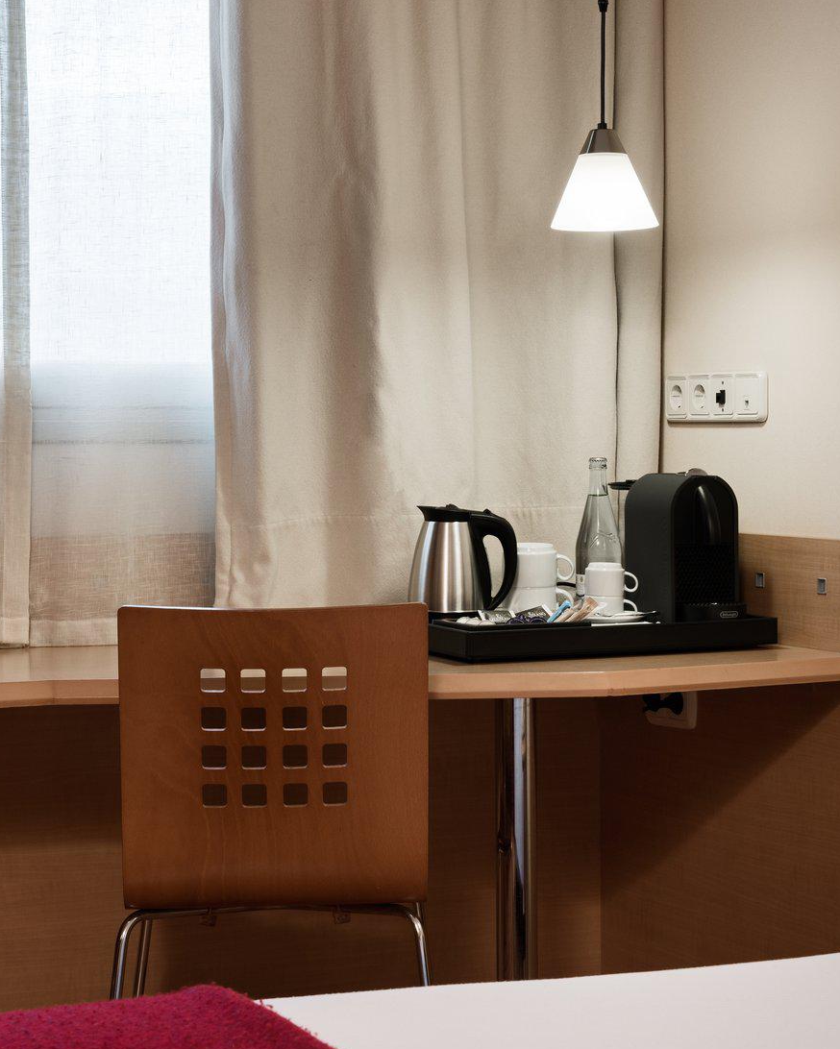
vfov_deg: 21.7
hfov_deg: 17.3
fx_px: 2734
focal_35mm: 88
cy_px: 528
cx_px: 713
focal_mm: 50
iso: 64
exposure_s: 1/3
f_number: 10
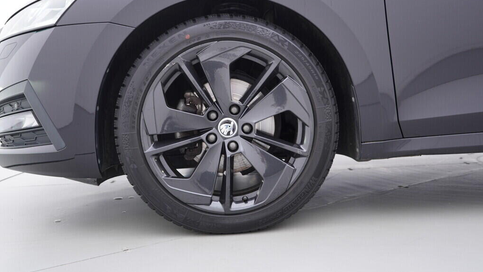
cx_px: 243
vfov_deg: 31.2
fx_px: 487
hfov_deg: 52.8
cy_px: 114
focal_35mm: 38
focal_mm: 24
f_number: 2.8
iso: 125
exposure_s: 1/40
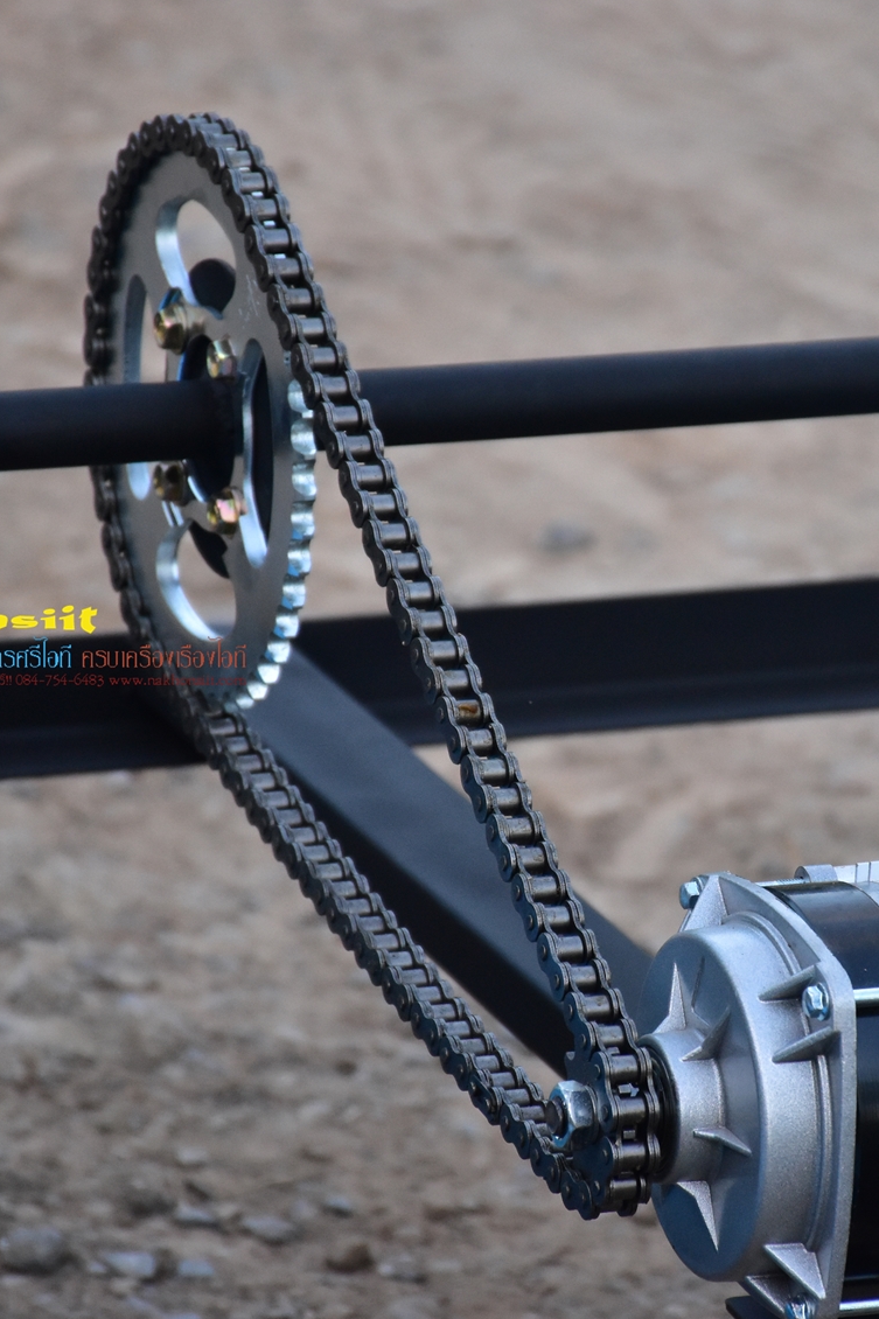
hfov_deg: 4.3
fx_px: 11576
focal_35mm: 316
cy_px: 660
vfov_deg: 6.5
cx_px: 669
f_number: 6.3
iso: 2000
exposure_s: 1/250
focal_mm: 140
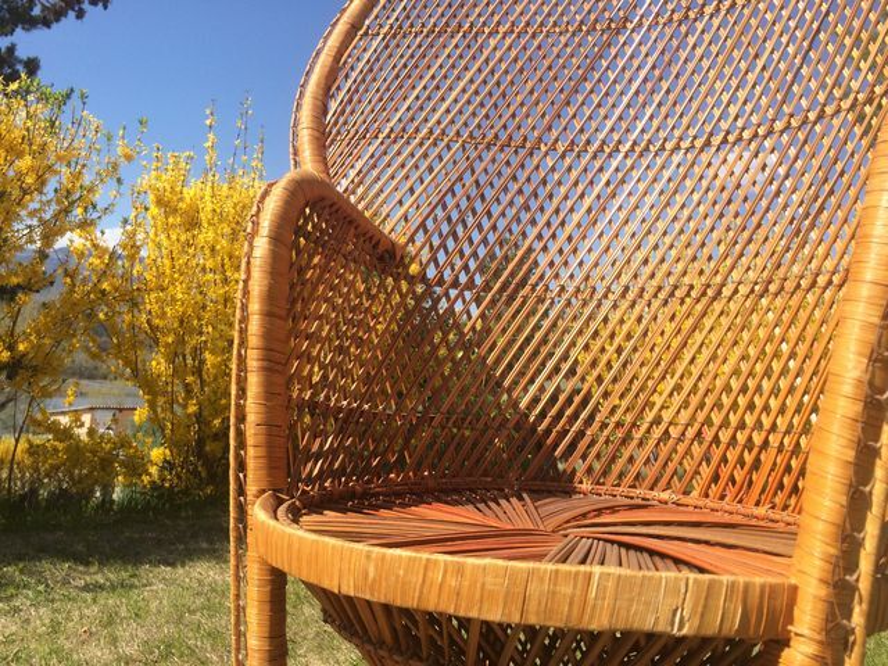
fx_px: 744
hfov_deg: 61.7
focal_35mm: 29
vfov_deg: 48.2
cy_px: 333
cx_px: 444
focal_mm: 4.15
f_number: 2.2
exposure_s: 1/1709
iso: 32
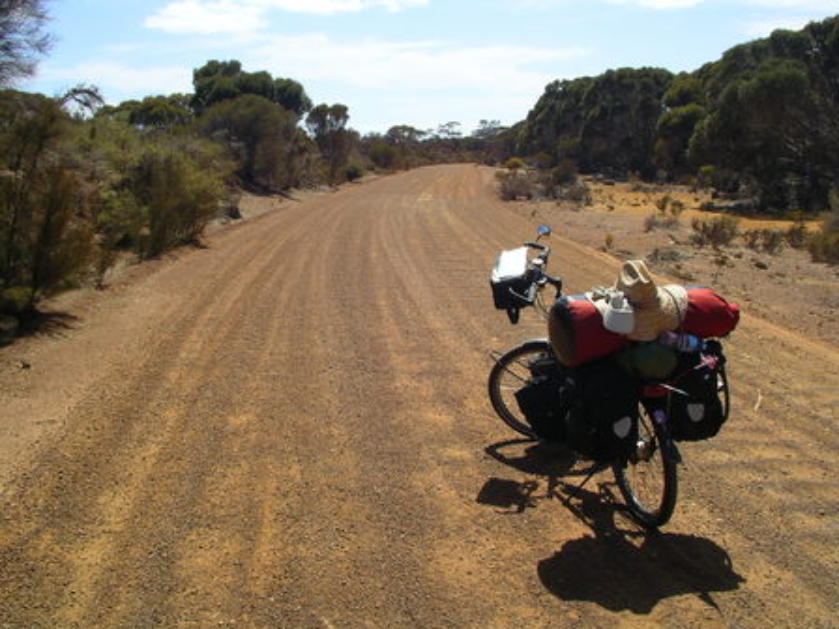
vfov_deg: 38.7
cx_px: 420
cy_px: 314
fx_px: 897
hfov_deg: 50.1
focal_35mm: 37
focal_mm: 5.7
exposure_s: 1/160
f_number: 6.9
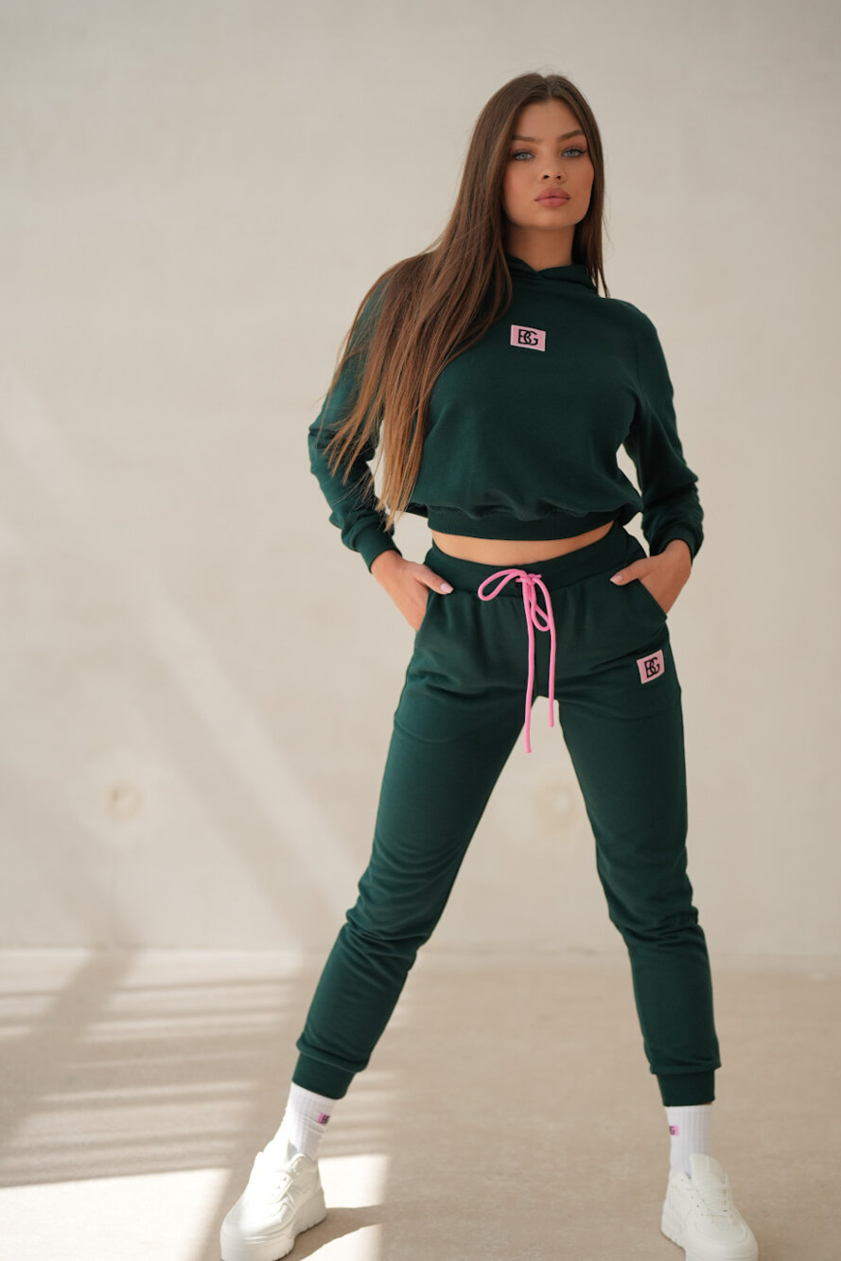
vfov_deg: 33.4
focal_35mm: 60
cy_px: 663
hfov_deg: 22.6
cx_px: 482
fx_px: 2102
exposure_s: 1/320
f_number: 1.4
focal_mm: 50
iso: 200
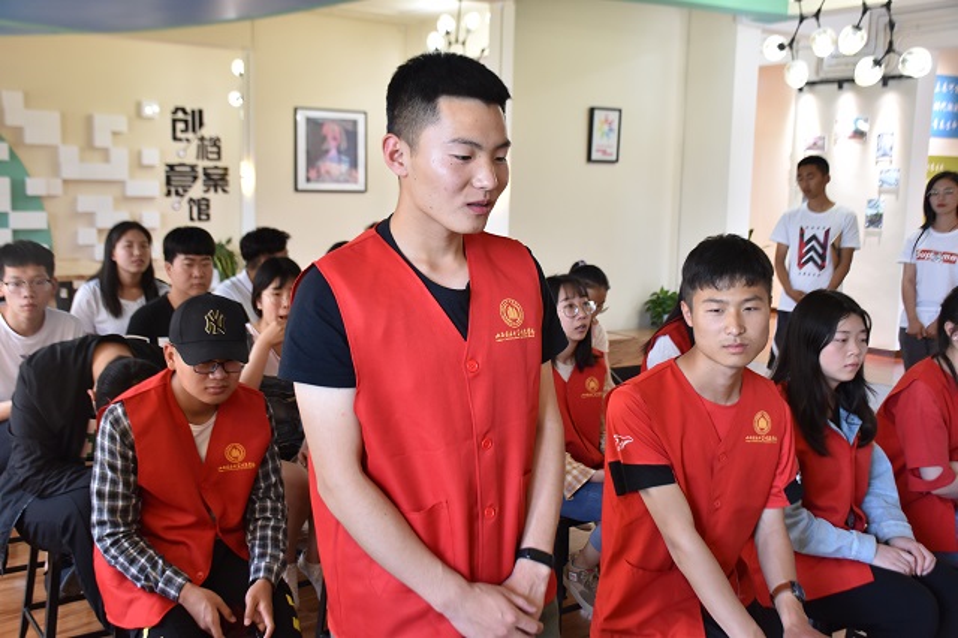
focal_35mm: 39
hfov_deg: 49.6
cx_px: 479
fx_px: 1037
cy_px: 319
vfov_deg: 34.2
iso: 640
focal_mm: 26
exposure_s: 1/40
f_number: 3.8
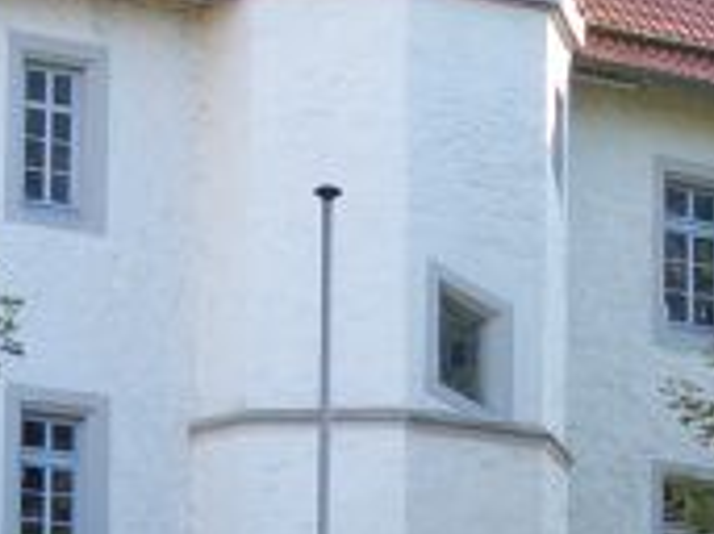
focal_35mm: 229
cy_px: 538
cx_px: 347
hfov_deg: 8.7
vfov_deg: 6.5
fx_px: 4720
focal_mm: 8.2
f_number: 3.1
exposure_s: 1/125
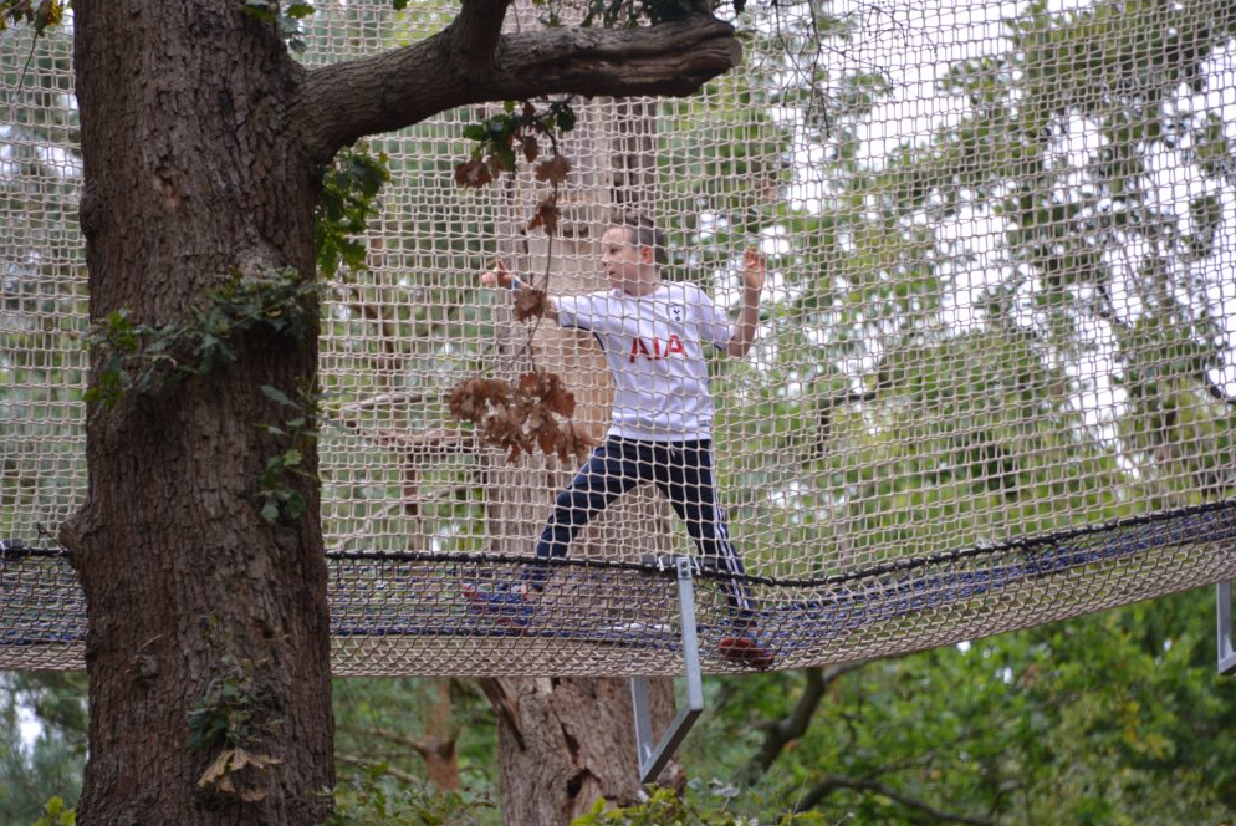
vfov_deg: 4.5
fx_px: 10615
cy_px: 412
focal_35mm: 309
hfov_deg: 6.7
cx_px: 633
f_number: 5.6
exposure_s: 1/320
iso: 400
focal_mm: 300
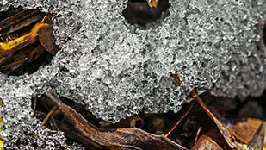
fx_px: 2512
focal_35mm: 356
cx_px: 88
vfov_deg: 3.4
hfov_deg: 6.1
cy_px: 106
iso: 64
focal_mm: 210
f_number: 6.7
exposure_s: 1/250
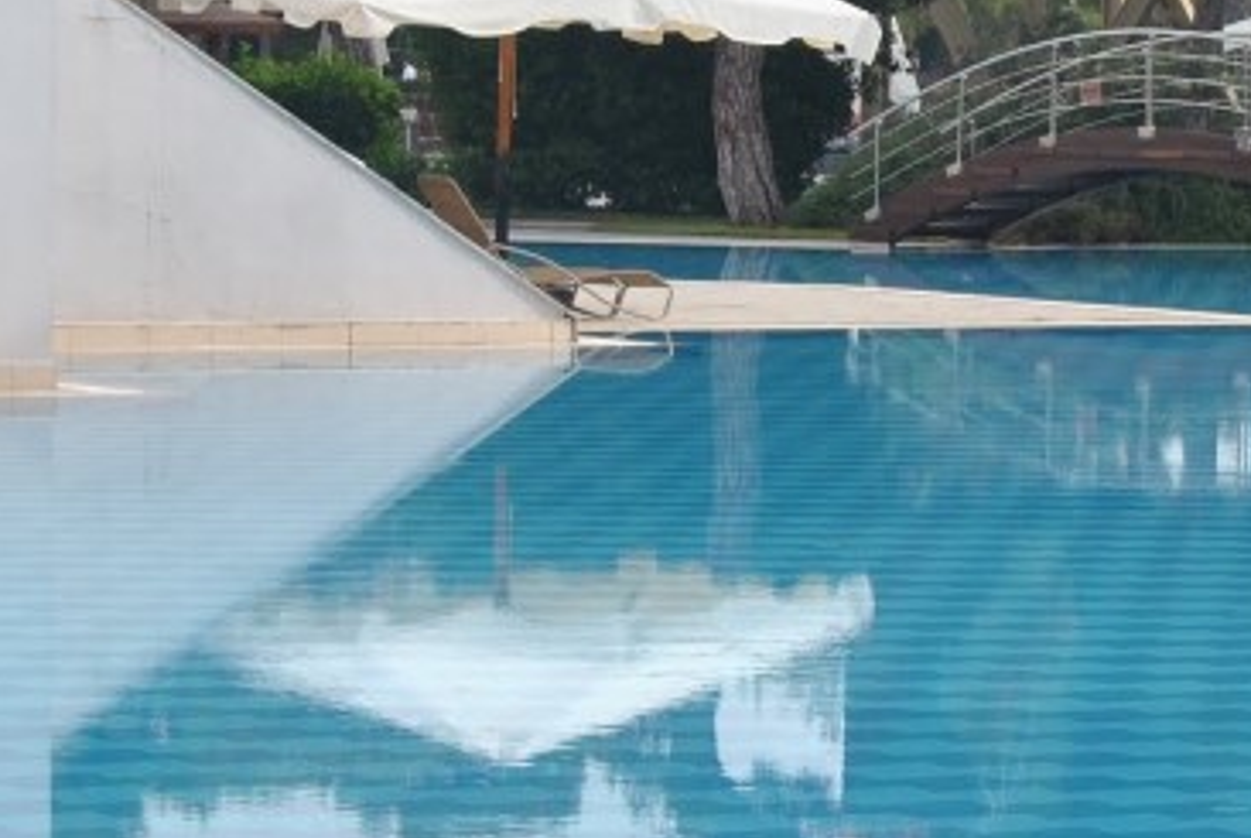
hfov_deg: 12.1
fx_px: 5880
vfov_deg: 8.1
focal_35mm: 169
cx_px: 1119
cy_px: 356
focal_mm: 36
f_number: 7.1
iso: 100
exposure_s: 1/200
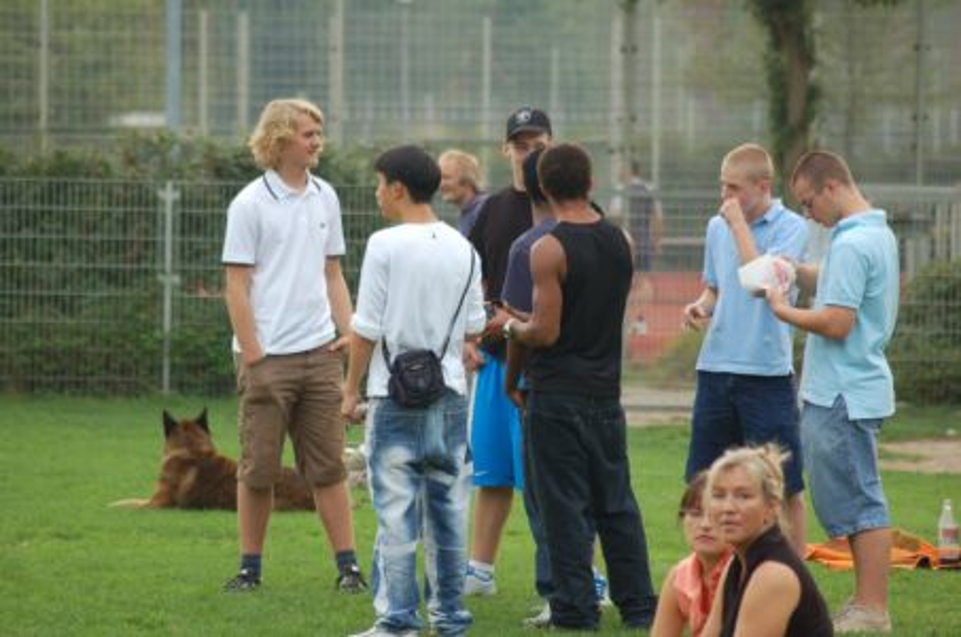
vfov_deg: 6.8
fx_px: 5394
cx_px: 480
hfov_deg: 10.2
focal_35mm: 202
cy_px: 318
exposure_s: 1/500
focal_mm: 135
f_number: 4.5
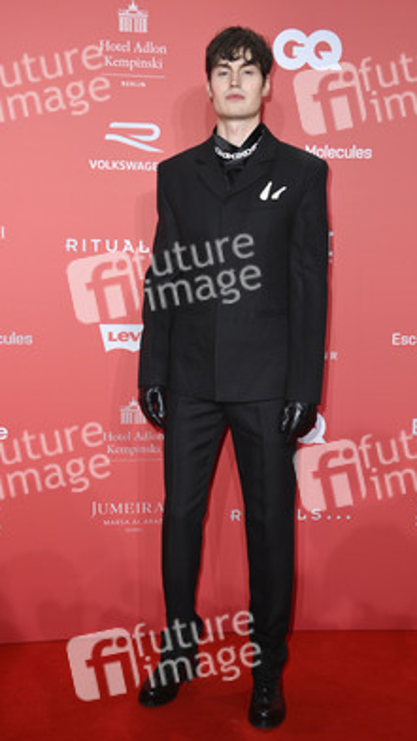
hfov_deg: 24.9
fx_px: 944
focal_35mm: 48
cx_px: 219
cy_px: 373
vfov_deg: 42.9
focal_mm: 45
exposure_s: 1/250
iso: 800
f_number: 5
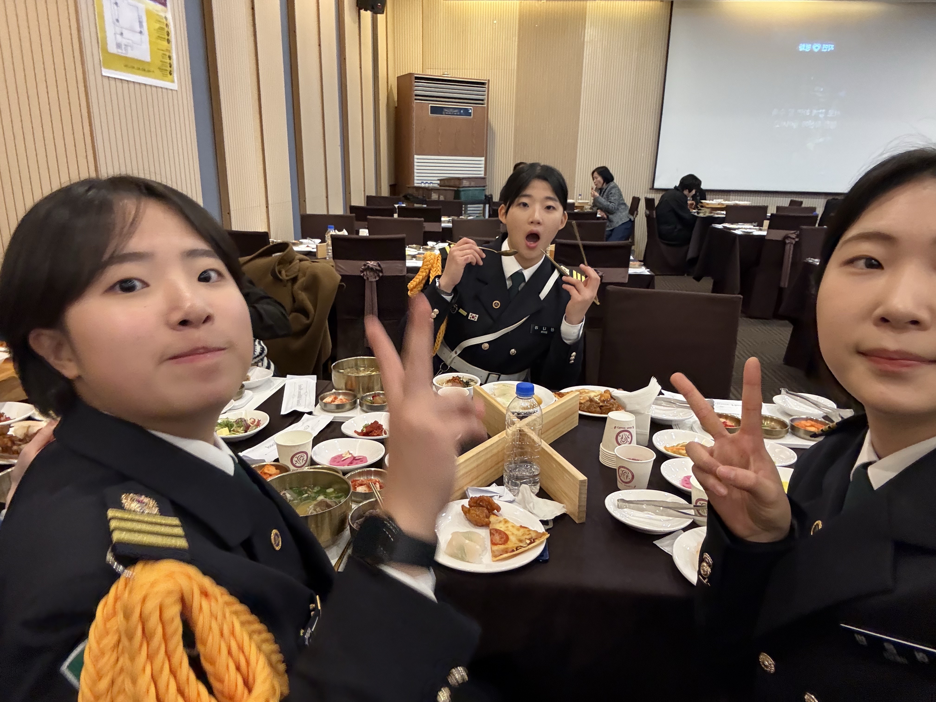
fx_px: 622
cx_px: 468
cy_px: 351
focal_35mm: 23
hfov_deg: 73.9
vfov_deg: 58.9
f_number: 1.9
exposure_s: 1/30
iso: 320
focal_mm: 2.69
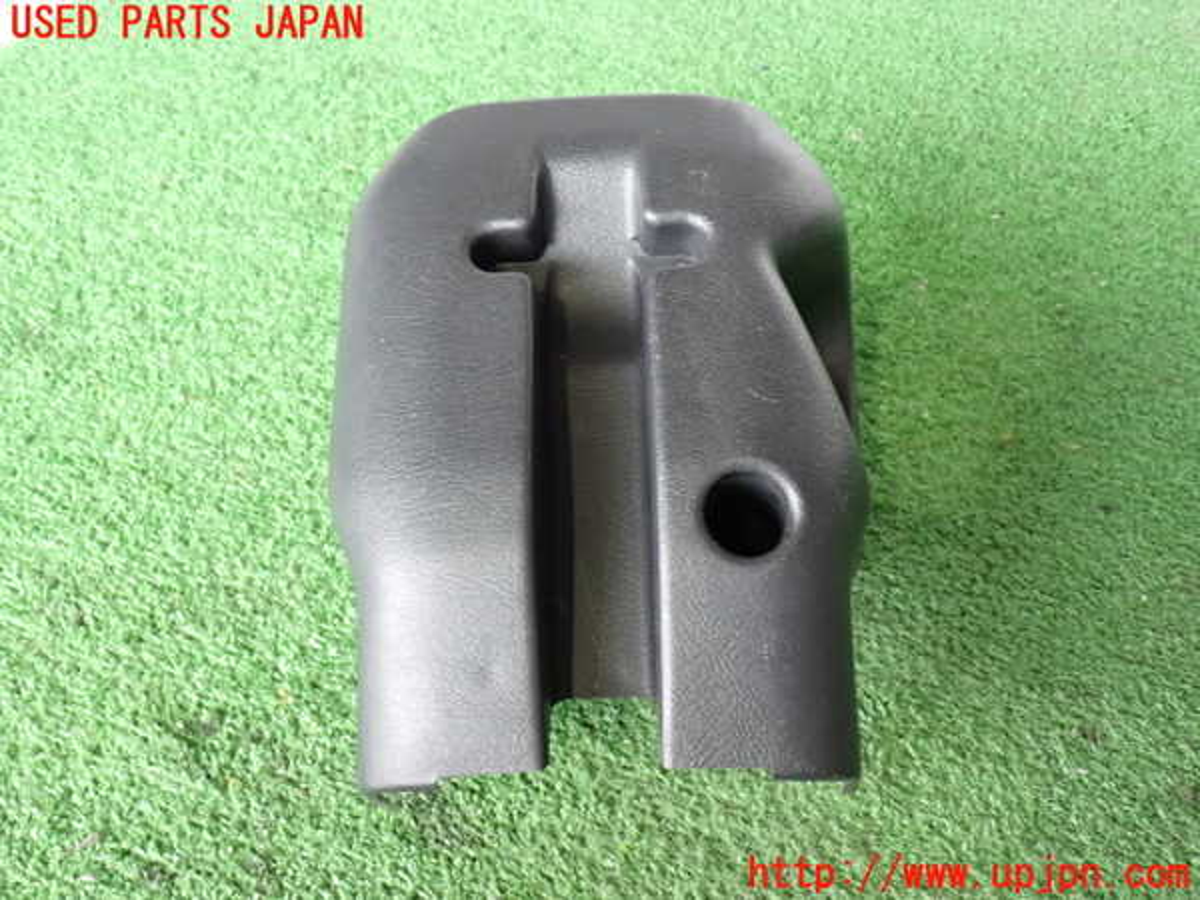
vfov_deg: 39.7
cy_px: 450
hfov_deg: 51.4
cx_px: 600
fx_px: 1248
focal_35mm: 36
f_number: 2.5
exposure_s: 1/40
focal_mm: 6.37
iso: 320
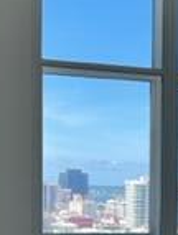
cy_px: 251
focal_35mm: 116
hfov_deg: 12.4
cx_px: 242
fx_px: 792
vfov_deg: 16.5
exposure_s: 1/1009
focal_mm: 5.7
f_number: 1.5
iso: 50
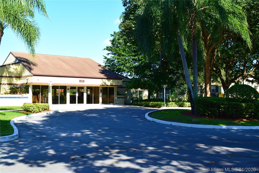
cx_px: 130
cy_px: 86
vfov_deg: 29.9
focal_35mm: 45
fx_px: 324
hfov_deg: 43.6
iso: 400
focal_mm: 30
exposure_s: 1/320
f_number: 10
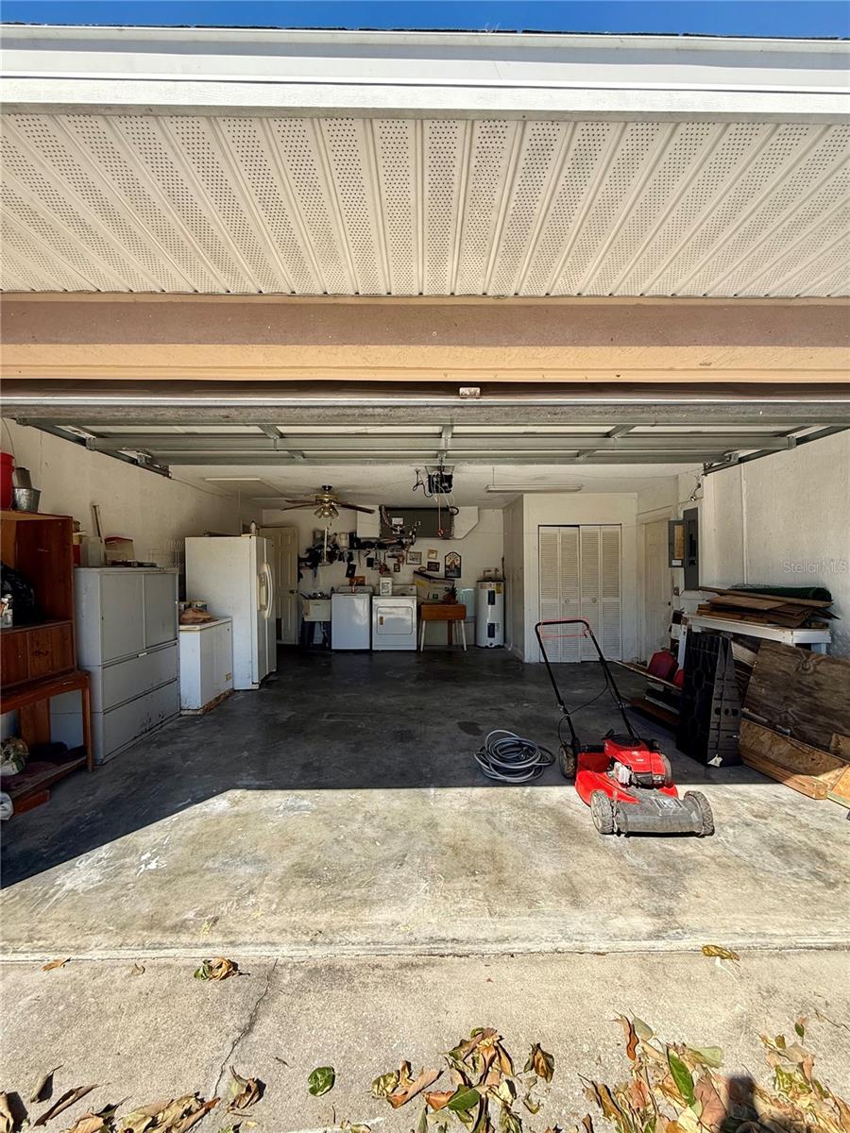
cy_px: 566
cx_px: 425
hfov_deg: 85.7
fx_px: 458
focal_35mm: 14
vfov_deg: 102.1
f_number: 2.2
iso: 64
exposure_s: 1/393
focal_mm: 2.22
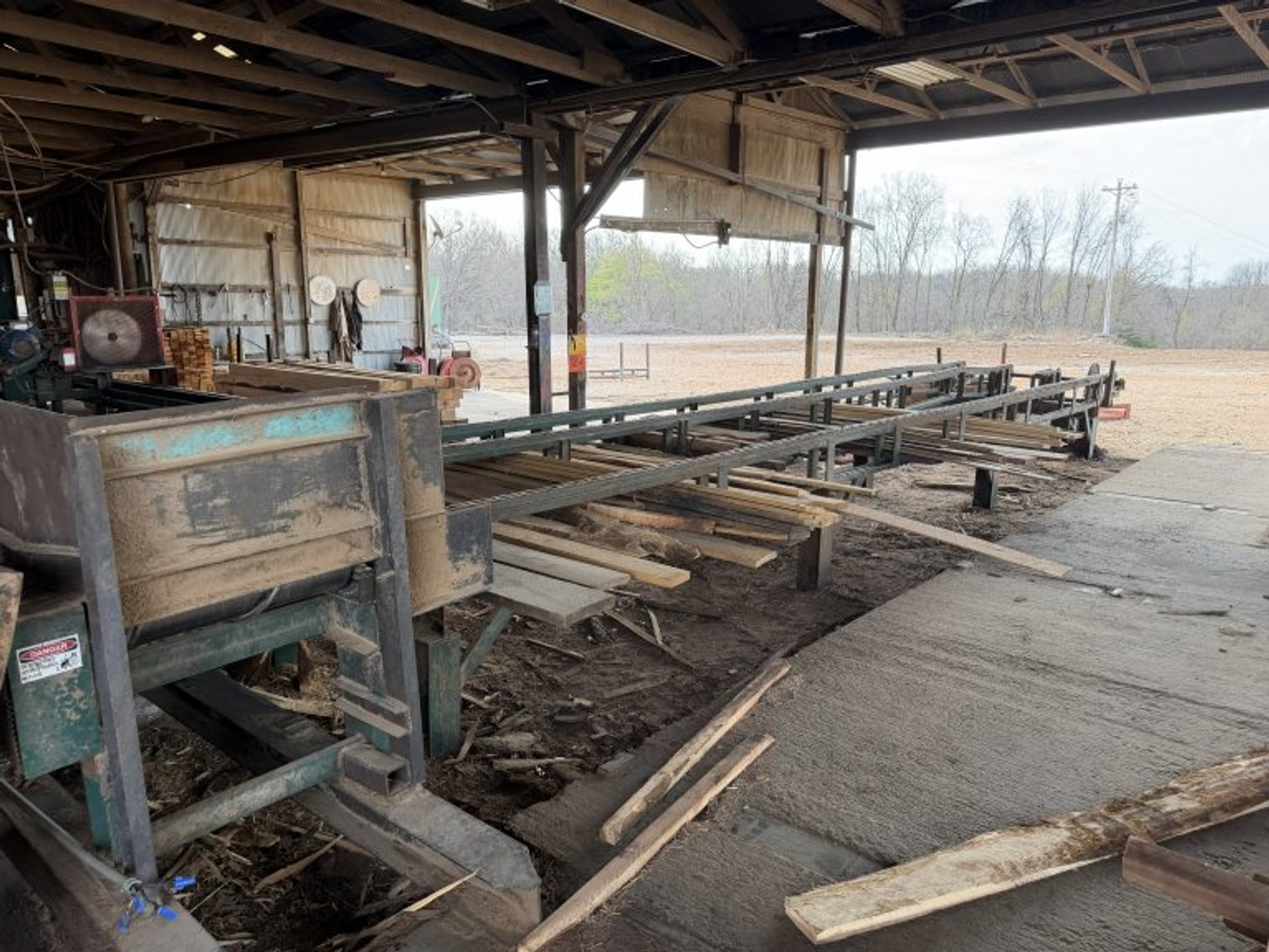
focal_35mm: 24
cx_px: 634
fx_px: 880
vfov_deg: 56.8
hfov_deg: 71.6
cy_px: 476
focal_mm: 6.76
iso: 80
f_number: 1.78
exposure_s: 1/241
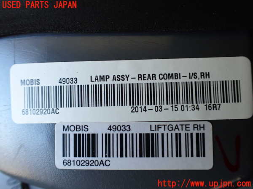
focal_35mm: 30
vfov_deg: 46.8
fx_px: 219
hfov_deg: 60.0
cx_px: 126
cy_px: 94
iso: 200
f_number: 2.3
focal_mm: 5.4
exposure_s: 1/125
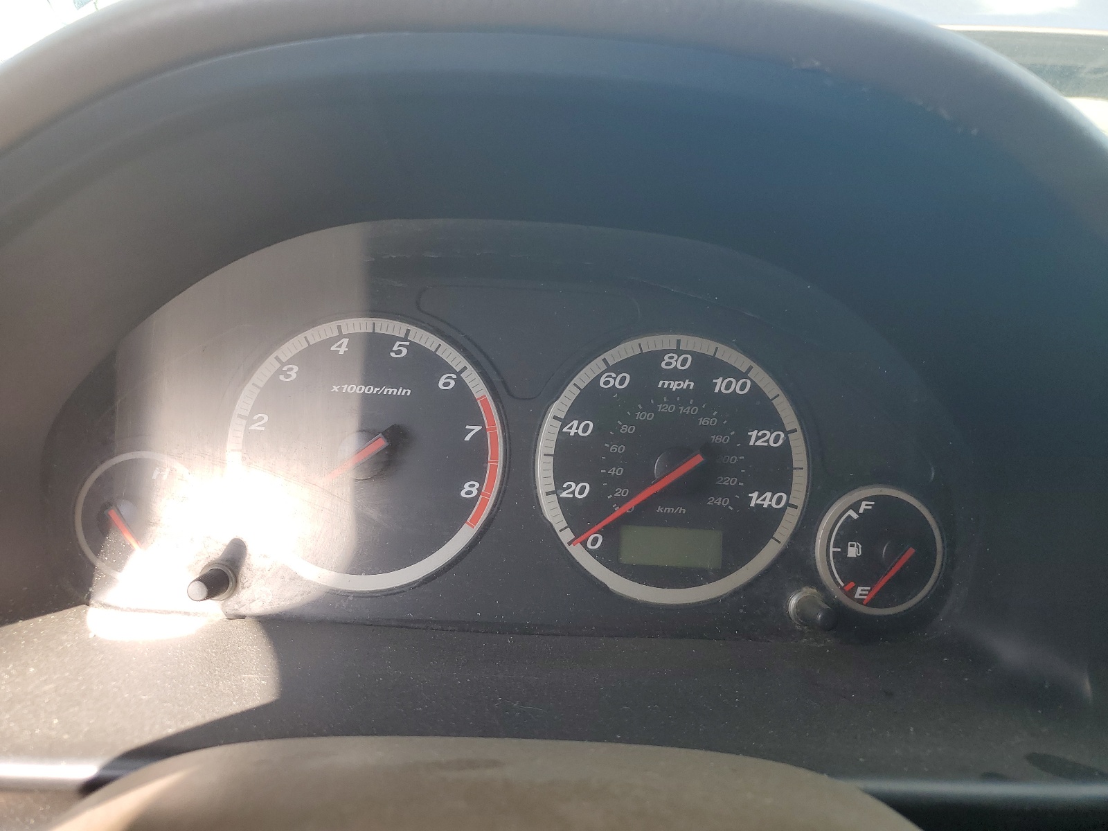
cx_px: 554
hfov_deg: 67.3
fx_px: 832
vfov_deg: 53.1
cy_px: 416
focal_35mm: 26
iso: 50
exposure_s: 1/303
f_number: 1.5
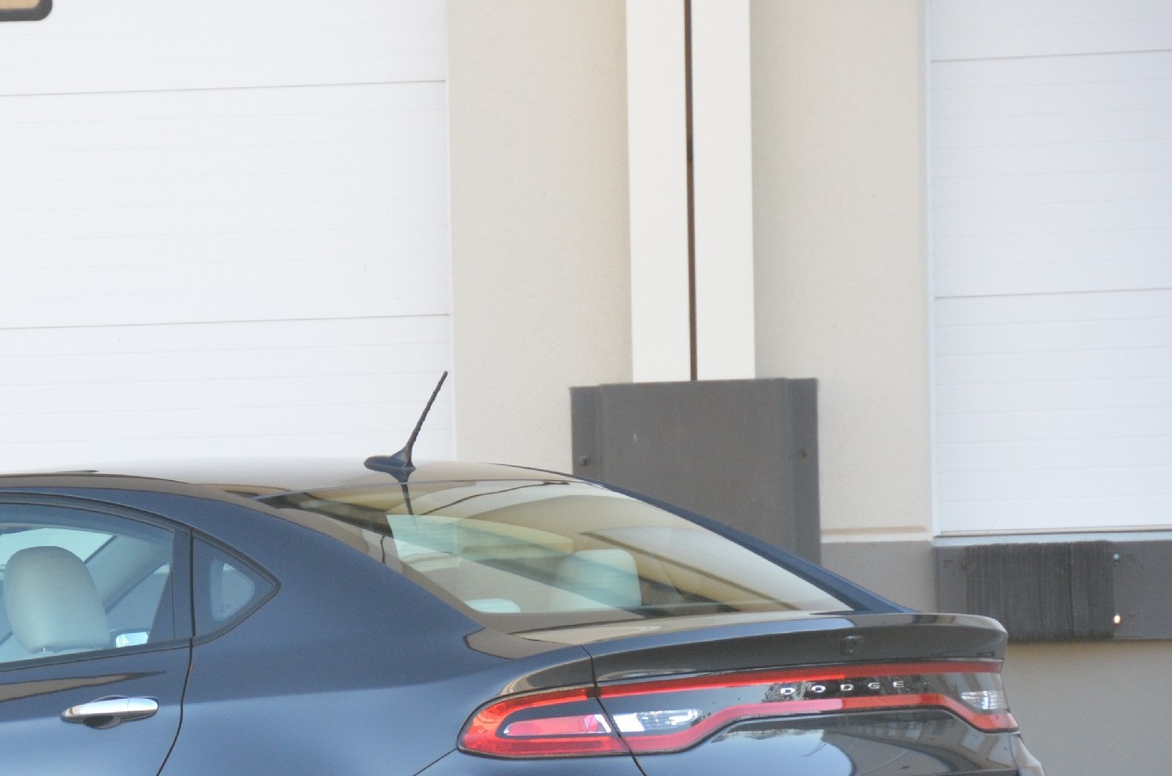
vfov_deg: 4.6
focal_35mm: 295
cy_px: 715
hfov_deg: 7.0
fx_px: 9581
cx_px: 120
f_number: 5.3
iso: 1000
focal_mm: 105
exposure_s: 1/500
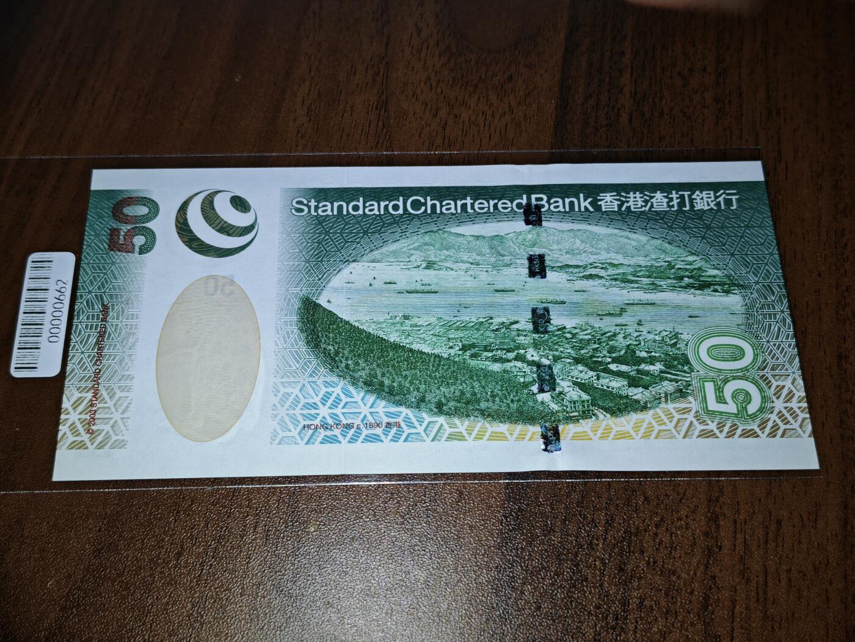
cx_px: 428
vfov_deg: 29.1
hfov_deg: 38.2
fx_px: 1235
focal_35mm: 50
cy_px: 321
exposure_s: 1/97
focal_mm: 5.85
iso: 100
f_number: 1.63
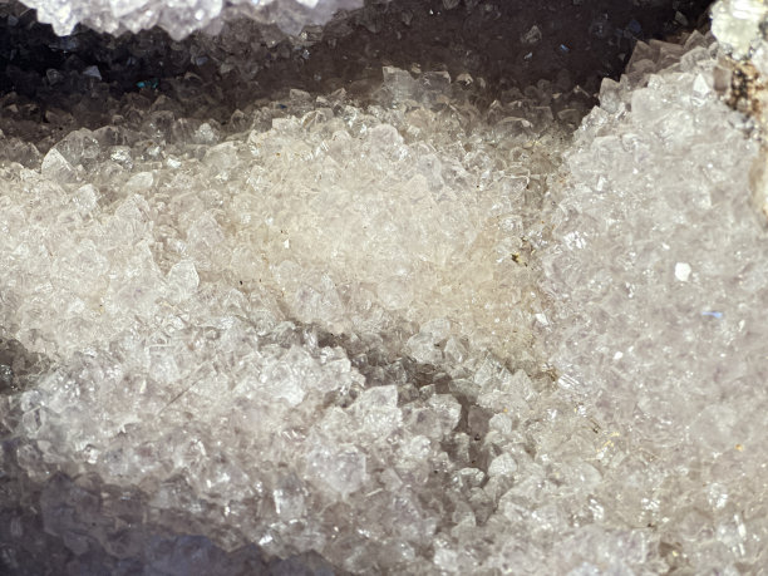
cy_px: 288
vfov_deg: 19.1
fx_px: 1708
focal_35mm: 77
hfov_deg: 25.3
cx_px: 384
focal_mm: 9
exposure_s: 1/33
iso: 400
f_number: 2.8
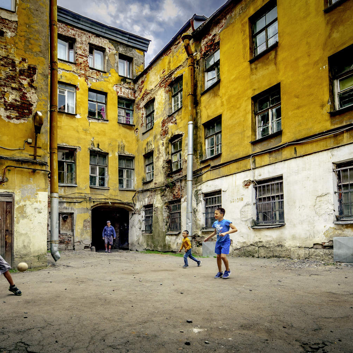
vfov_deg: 69.6
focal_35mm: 22
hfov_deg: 68.3
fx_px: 254
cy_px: 182
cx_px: 128
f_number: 5.6
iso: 200
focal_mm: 9
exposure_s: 1/320
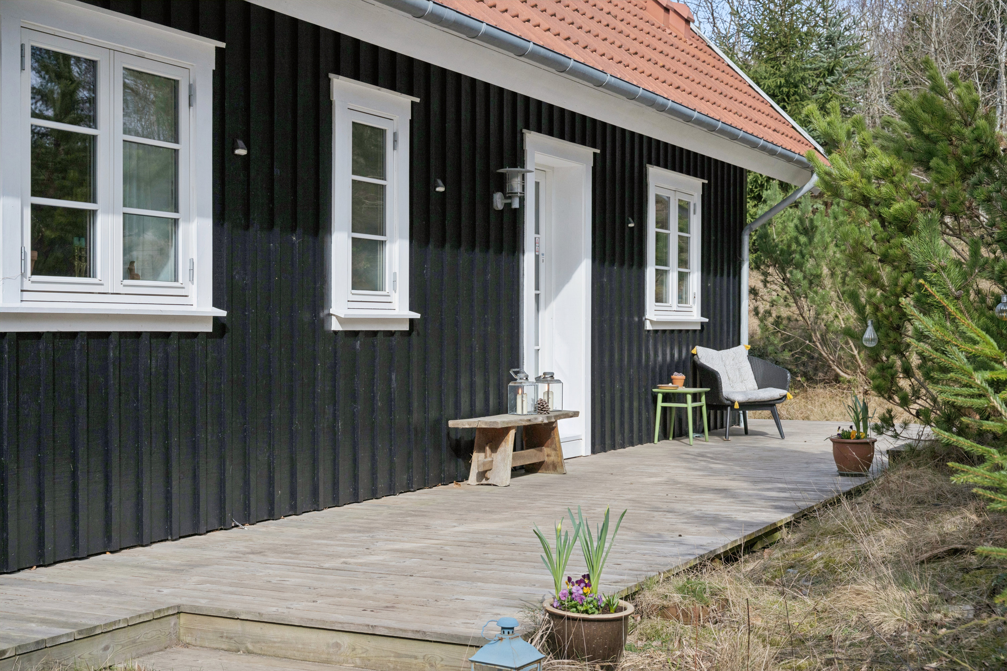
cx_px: 504
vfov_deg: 27.5
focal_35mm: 49
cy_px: 336
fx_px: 1371
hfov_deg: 40.3
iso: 400
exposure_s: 1/1250
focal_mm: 49
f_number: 8
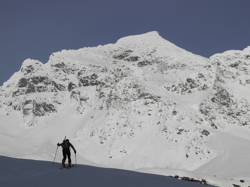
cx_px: 125
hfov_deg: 18.7
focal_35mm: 105
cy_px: 94
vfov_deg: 14.1
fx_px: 758
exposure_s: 1/1866
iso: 100
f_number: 6.3
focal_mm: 22.5
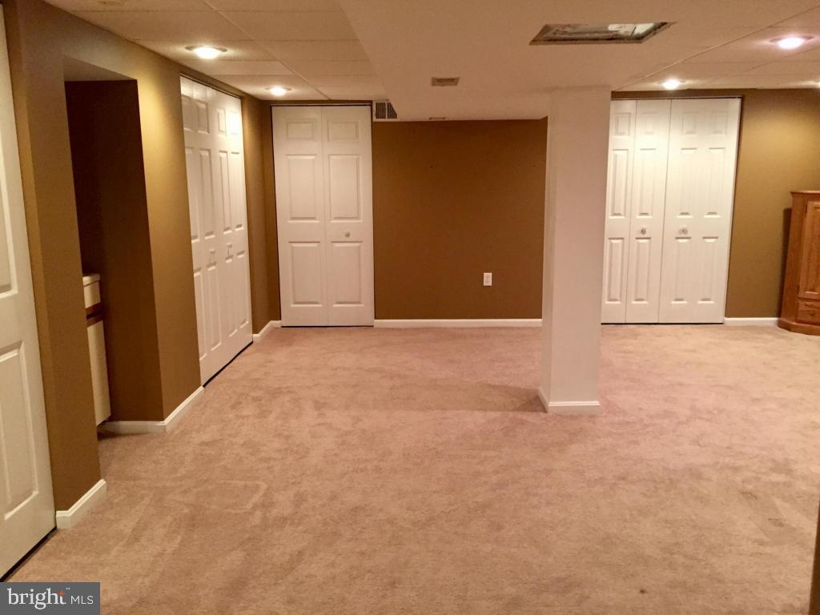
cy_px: 308
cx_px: 410
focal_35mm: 29
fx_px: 687
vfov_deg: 48.2
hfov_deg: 61.7
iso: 250
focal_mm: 4.15
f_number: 2.2
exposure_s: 1/30
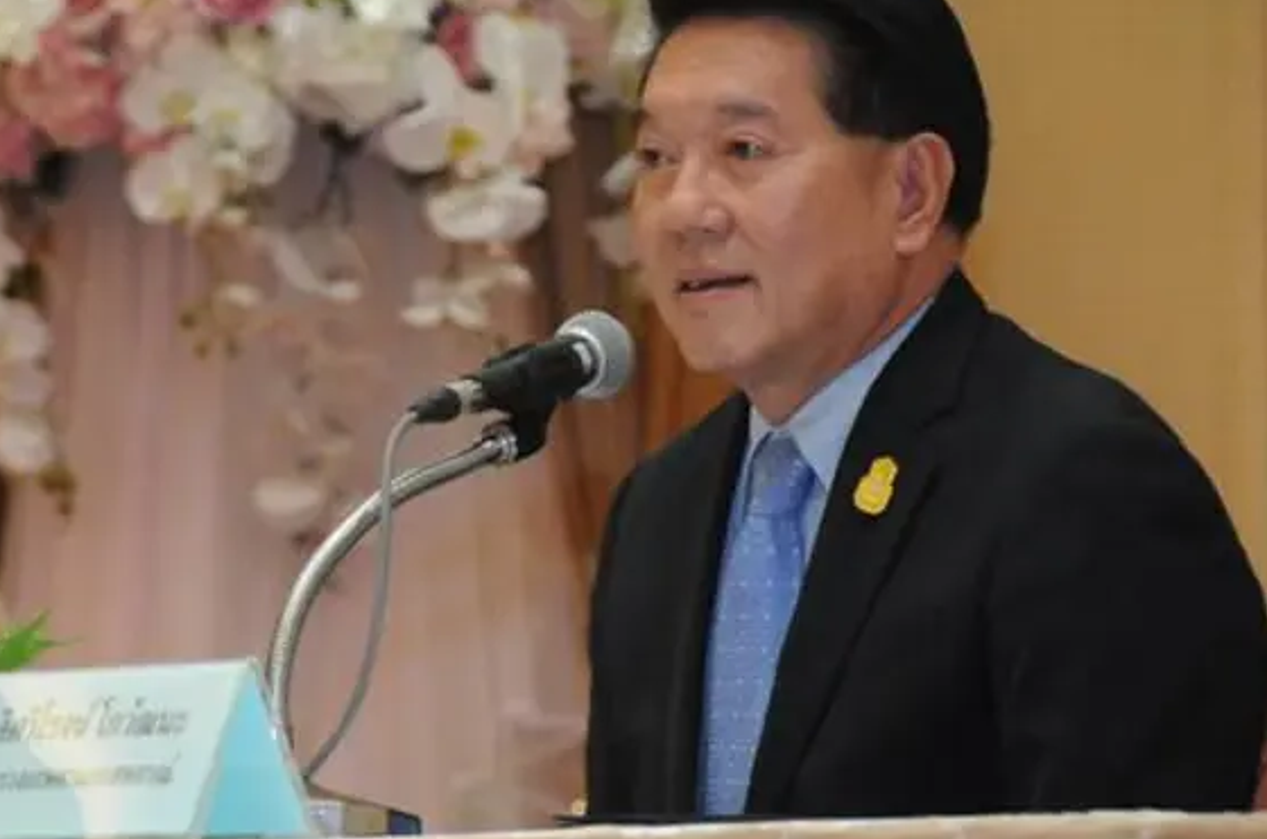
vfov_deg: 3.5
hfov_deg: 5.3
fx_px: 13582
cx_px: 541
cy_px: 365
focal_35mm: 387
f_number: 6
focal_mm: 185
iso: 3200
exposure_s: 1/100
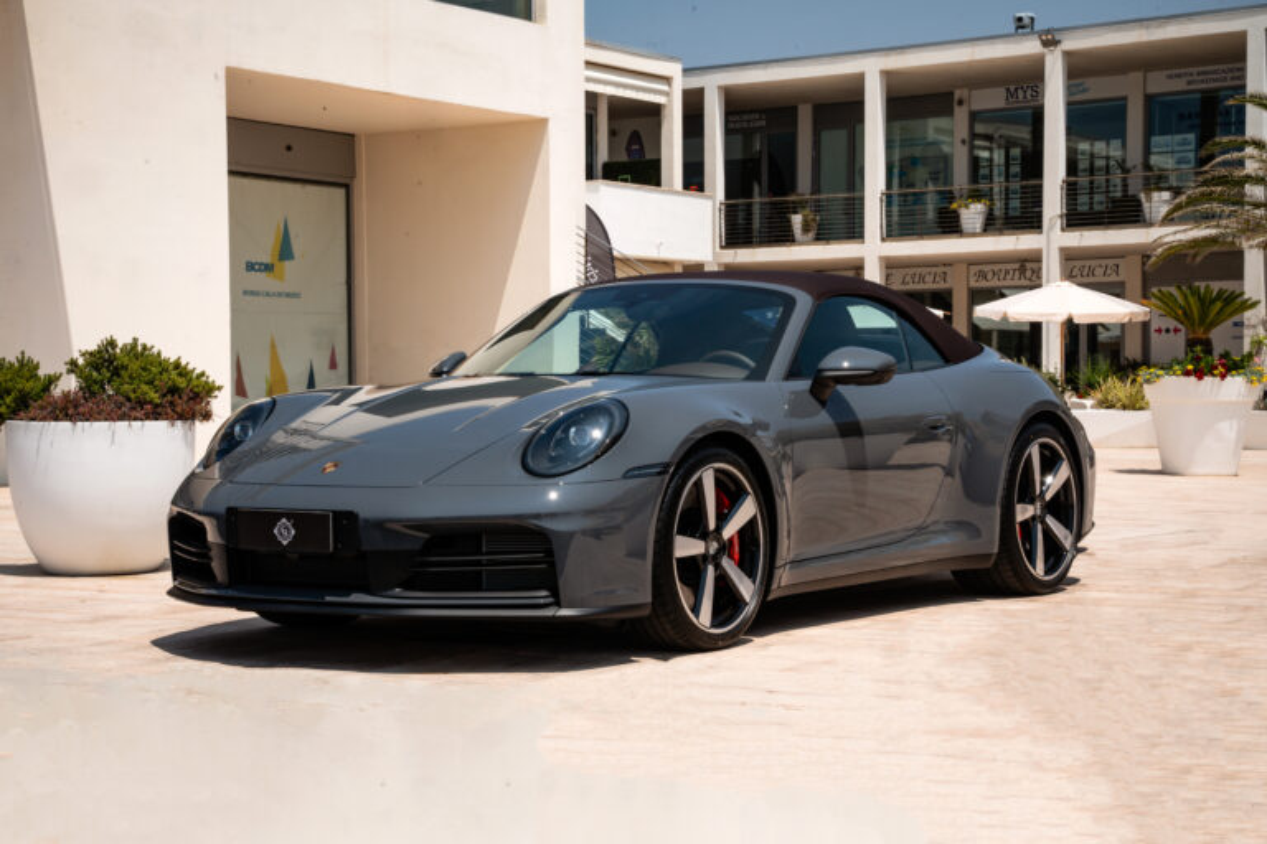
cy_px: 422
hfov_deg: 28.8
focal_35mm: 70
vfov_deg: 19.5
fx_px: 2463
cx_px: 634
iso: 200
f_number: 22
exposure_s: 1/125
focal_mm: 70
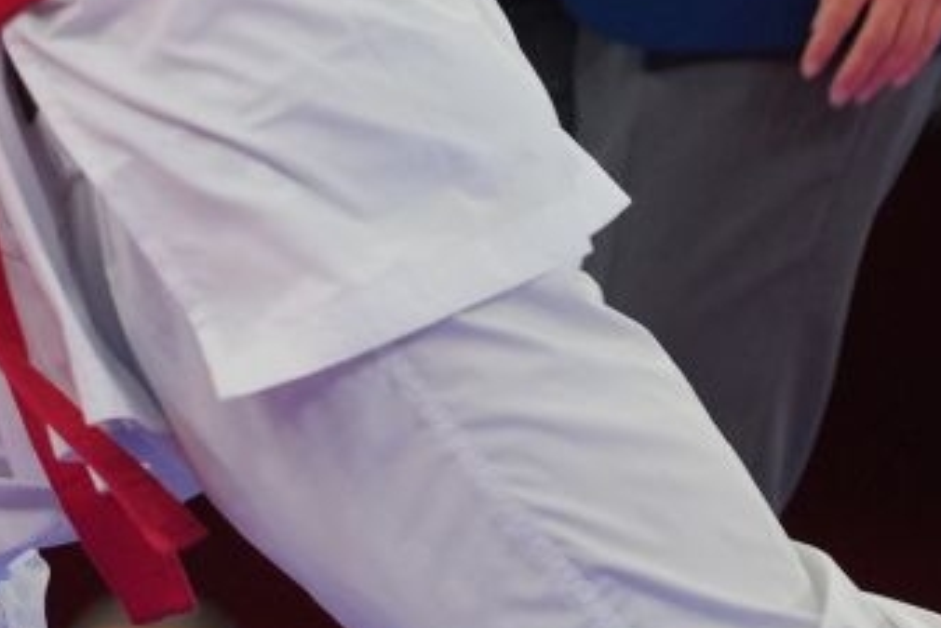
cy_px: -603
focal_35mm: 1069
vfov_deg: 1.3
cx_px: -542
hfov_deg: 1.9
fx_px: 27953
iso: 640
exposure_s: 1/1000
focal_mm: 200
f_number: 2.8
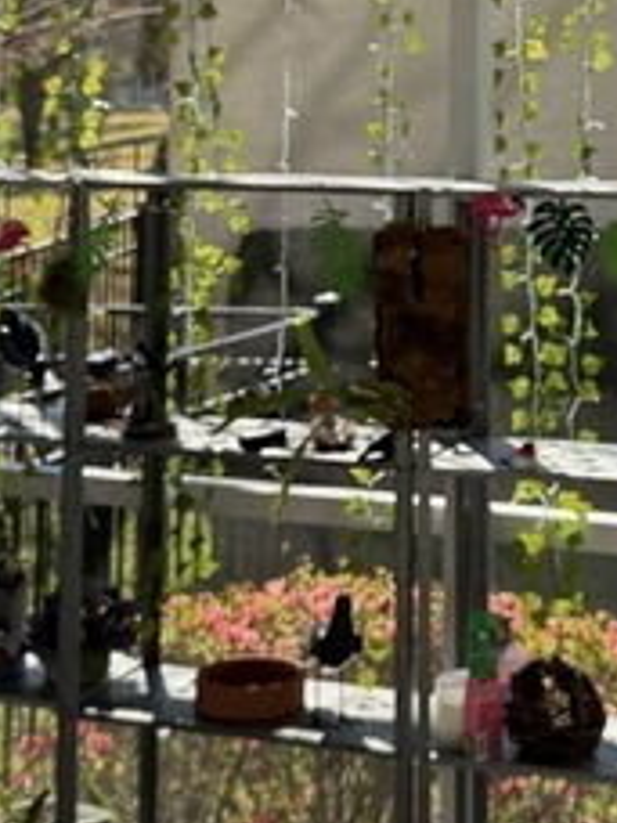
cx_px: 512
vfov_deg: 23.2
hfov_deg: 18.0
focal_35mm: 81
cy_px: 14
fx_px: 1925
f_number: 1.78
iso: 100
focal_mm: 6.76
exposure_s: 1/2000
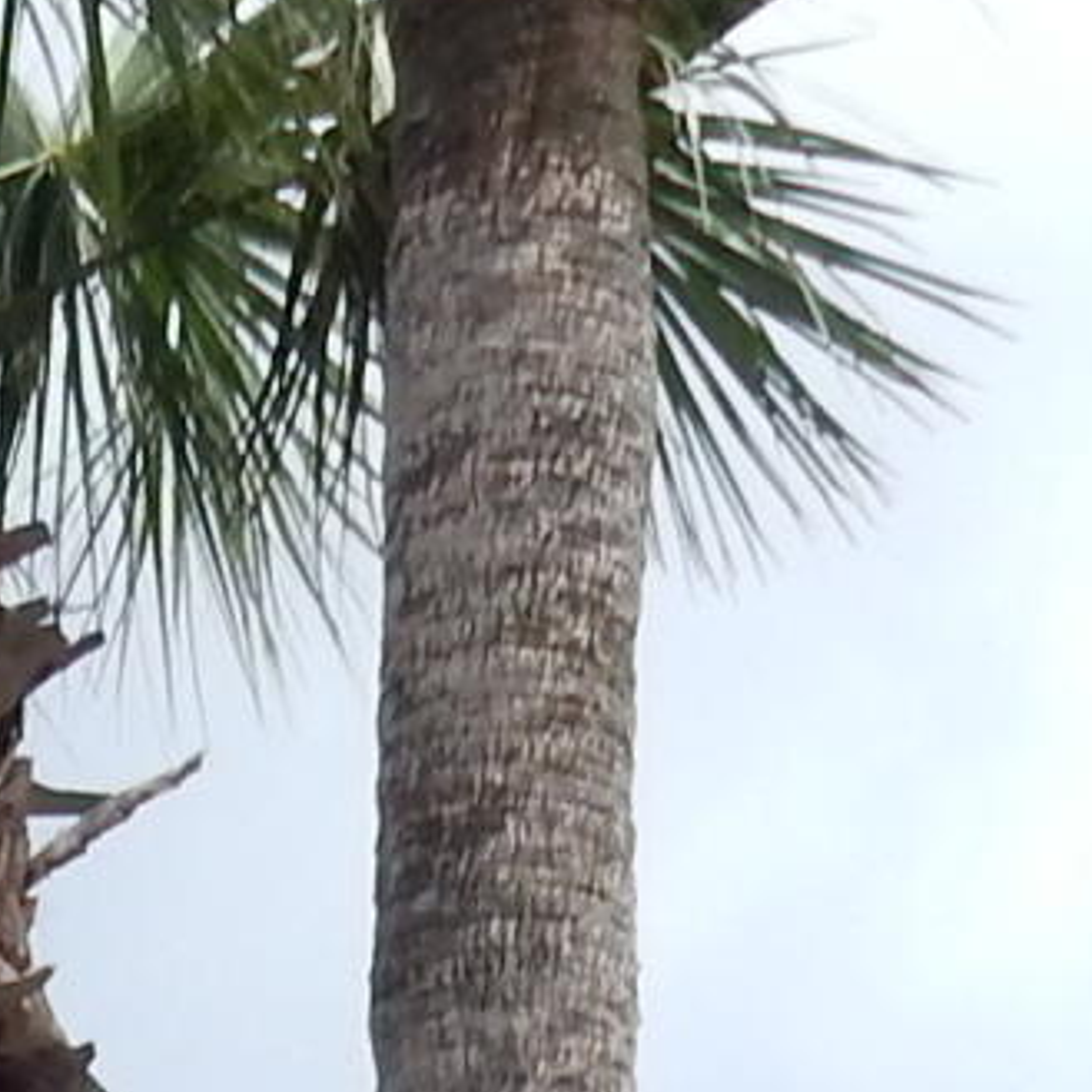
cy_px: 3658
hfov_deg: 7.2
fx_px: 8637
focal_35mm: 242
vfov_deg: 6.4
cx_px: -279
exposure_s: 1/1250
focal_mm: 5.4
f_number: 4
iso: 125
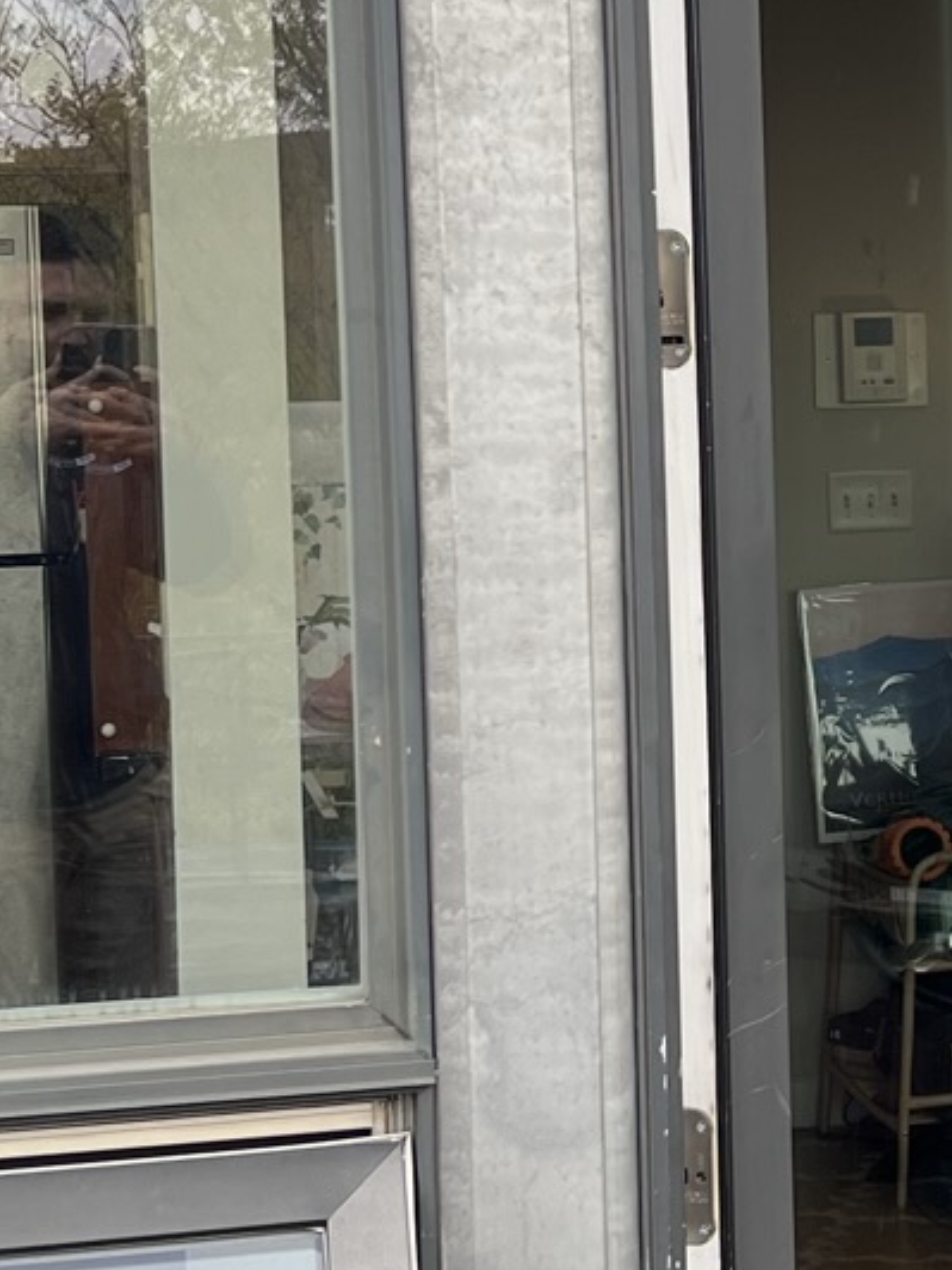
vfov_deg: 19.6
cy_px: 499
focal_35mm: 100
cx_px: 1069
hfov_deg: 14.4
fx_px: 3667
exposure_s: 1/410
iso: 50
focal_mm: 5.7
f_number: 1.5
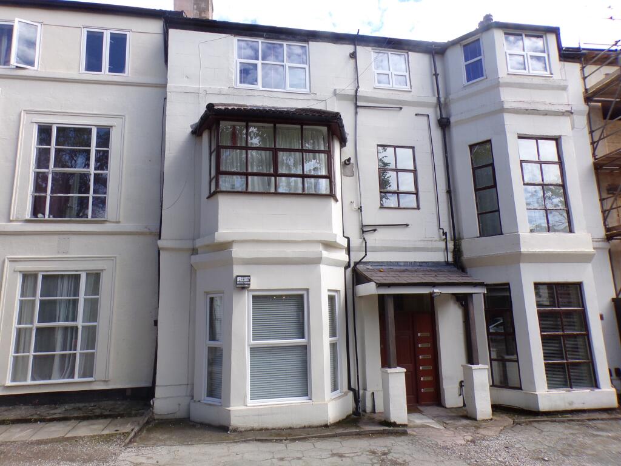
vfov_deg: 56.8
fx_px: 431
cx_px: 310
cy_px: 233
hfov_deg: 71.6
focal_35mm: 24
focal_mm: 4.3
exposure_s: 1/125
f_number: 5.8
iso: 80
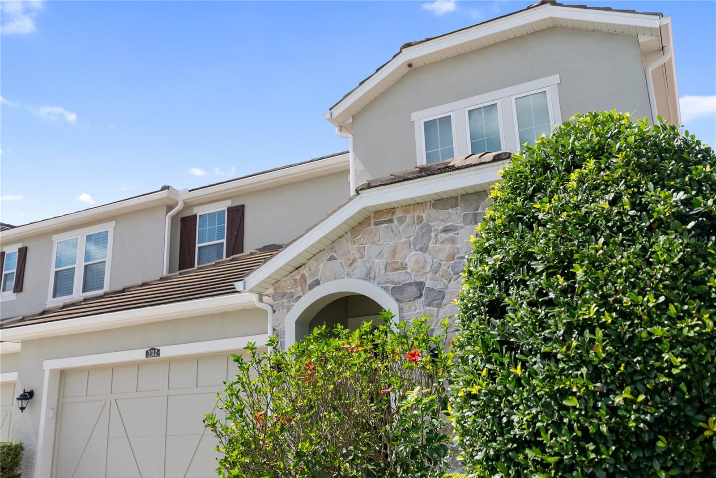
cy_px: 239
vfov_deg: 41.1
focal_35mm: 32
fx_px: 637
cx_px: 358
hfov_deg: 58.7
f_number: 2.8
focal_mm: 32
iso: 250
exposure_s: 1/8000
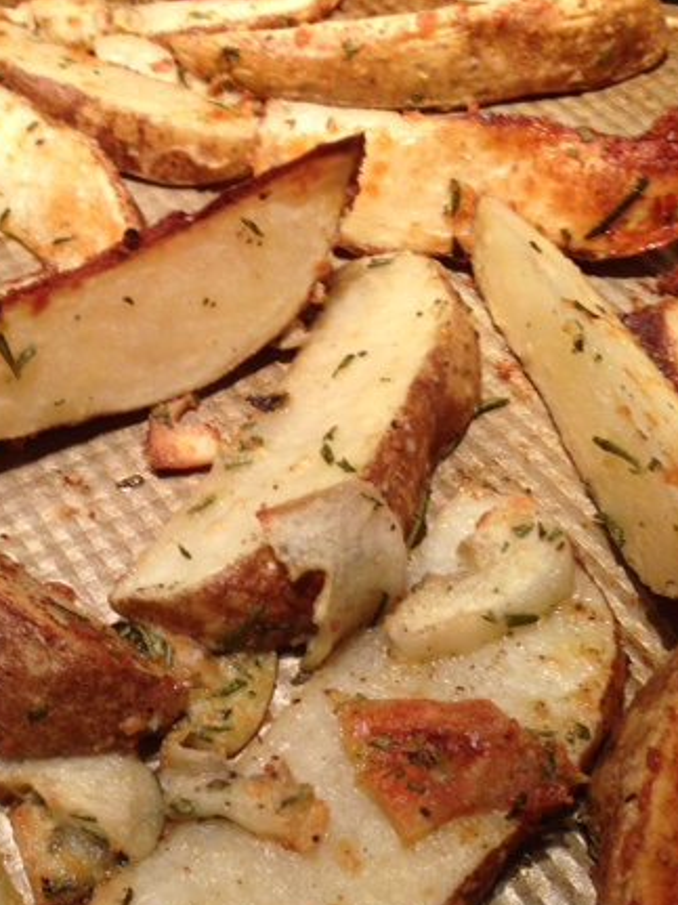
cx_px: 105
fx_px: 1280
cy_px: 498
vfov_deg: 38.9
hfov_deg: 28.8
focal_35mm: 49
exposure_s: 1/24
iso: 50
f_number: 2.4
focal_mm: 4.13
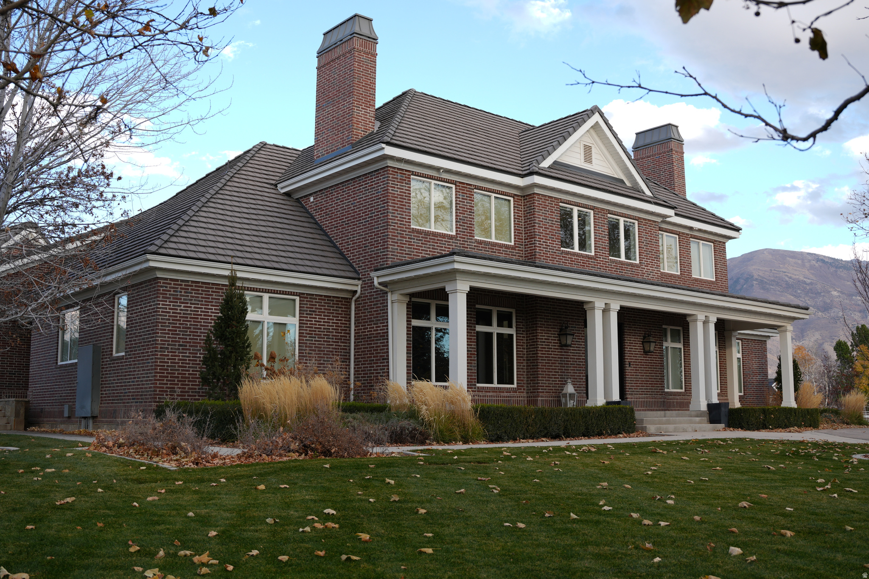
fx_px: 869
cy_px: 290
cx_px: 434
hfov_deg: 53.1
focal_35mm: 36
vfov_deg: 36.9
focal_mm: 24
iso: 80
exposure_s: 1/320
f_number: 2.8
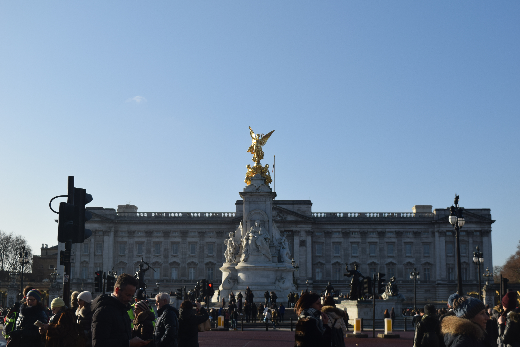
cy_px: 174
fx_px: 780
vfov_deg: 25.1
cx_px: 260
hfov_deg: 36.9
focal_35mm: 54
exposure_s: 1/320
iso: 200
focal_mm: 36
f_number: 9
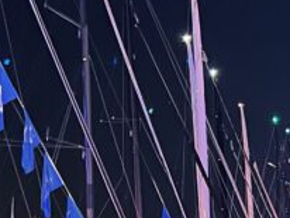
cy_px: 186
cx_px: 500
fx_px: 1082
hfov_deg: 13.8
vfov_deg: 11.5
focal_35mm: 129
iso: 1000
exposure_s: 1/20
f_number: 1.5
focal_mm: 5.7
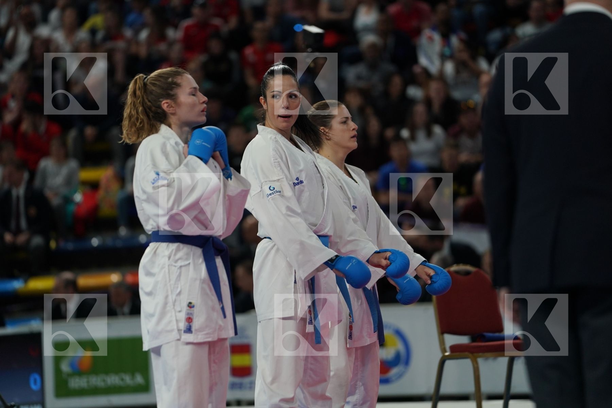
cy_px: 204
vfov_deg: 6.9
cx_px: 306
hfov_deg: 10.3
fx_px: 3400
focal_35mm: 200
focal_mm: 200
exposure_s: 1/1000
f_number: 2.8
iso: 1000
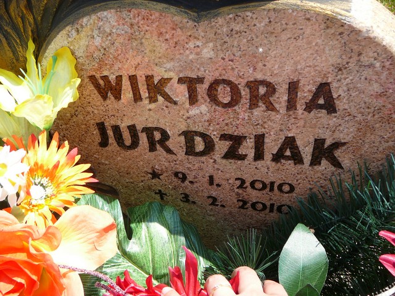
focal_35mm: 35
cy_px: 148
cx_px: 198
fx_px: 399
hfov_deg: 52.6
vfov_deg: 40.7
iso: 80
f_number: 2.8
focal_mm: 5.2
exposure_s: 1/500
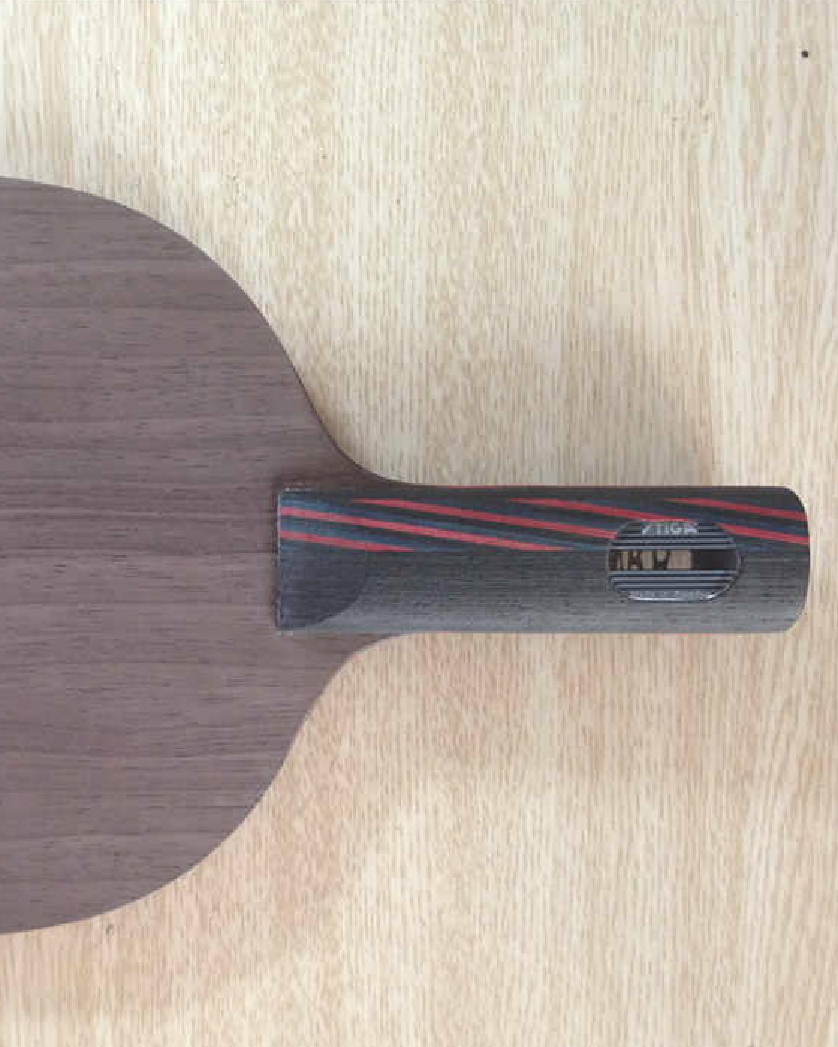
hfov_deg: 31.3
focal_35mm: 46
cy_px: 553
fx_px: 1426
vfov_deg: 40.3
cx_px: 96
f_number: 2.4
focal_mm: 4.13
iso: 125
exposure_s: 1/20
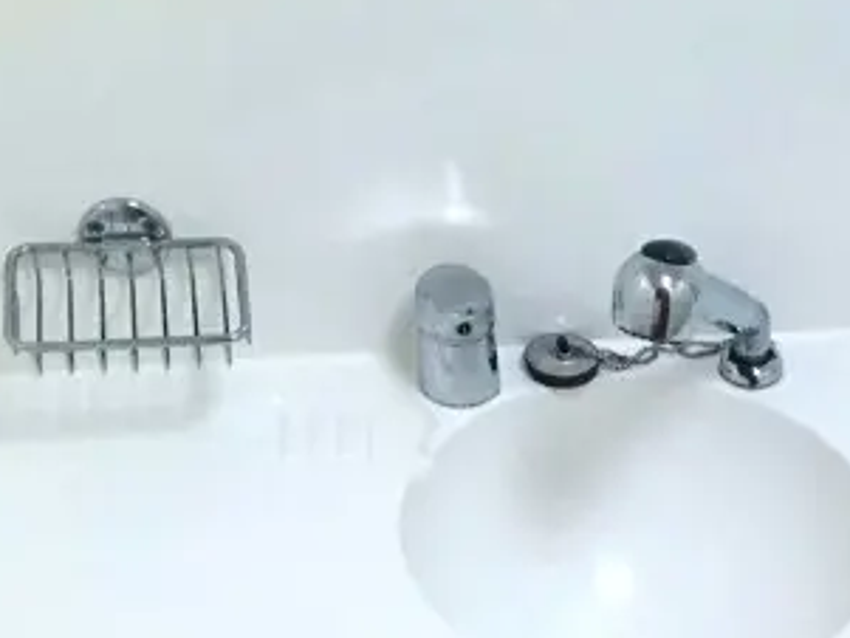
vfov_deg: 18.3
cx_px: 884
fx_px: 1891
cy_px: 731
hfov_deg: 24.0
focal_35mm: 77
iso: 100
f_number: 2.2
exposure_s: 1/15
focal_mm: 4.15
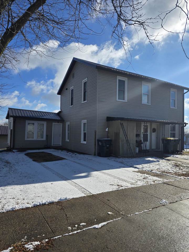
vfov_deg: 73.9
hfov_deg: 58.9
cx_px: 94
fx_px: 167
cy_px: 126
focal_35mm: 23
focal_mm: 6.3
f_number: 1.7
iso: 12
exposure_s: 1/1304
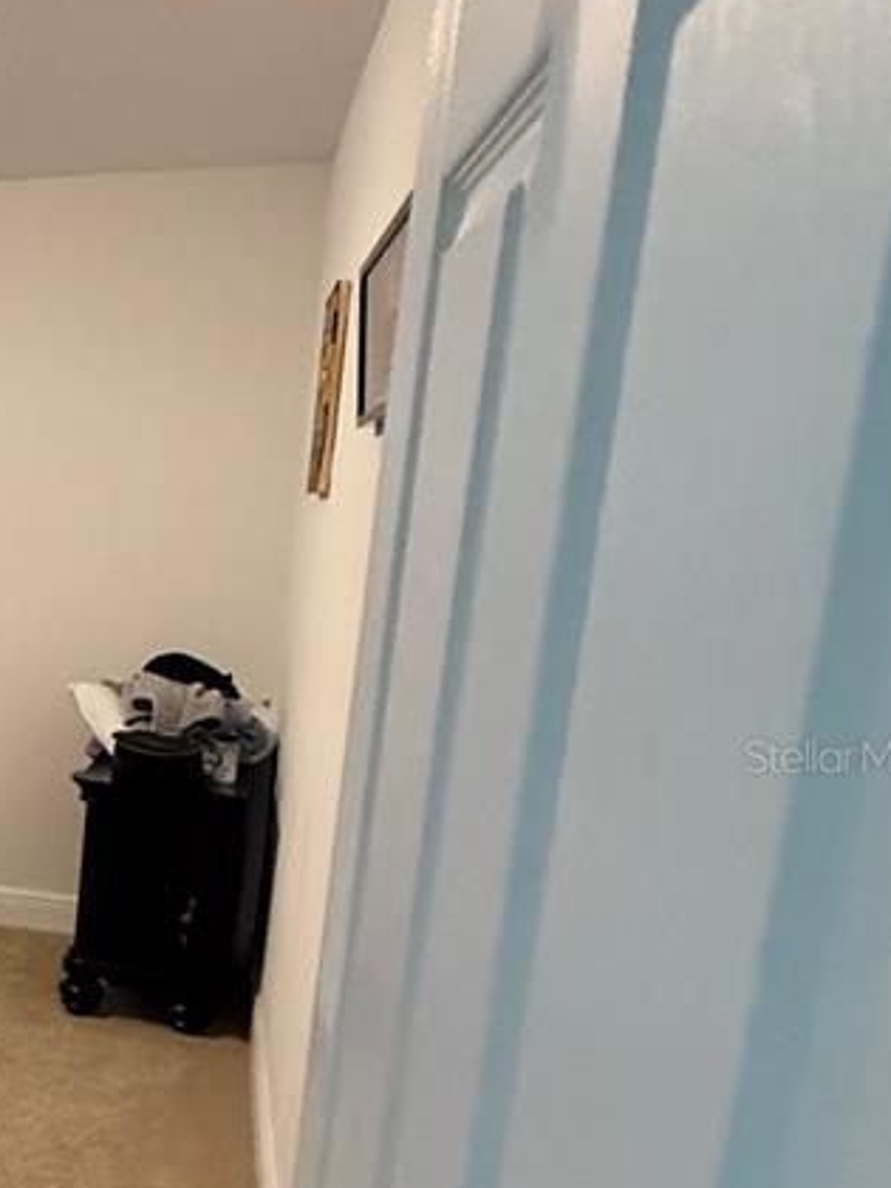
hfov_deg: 28.2
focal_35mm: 40
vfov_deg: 46.3
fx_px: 1373
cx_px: -328
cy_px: 755
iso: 640
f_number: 2.2
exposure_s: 1/60
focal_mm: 2.22
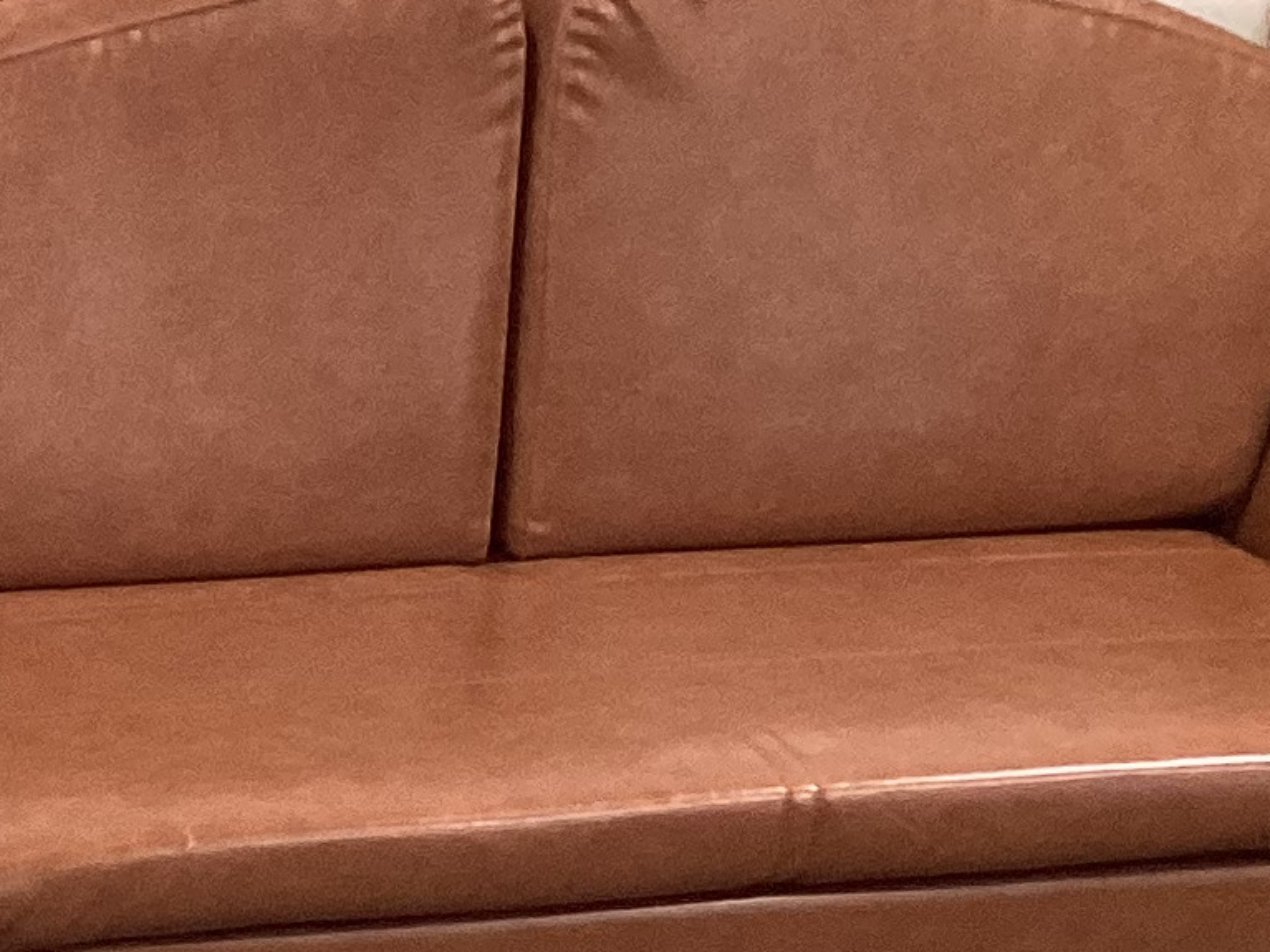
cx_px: -984
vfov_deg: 10.5
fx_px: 4842
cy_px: 1770
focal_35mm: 132
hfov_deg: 13.5
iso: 64
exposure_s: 1/50
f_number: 2.4
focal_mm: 3.3
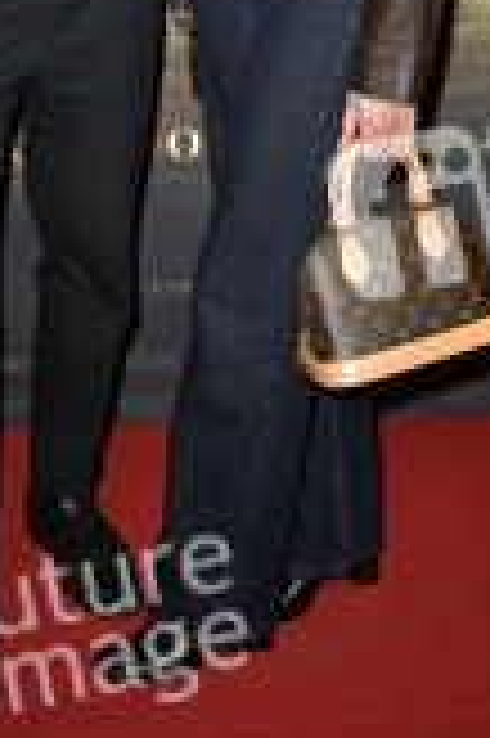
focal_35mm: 78
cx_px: 148
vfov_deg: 24.6
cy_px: -32
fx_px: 1596
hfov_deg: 17.4
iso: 250
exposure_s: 1/250
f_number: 5.6
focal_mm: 32
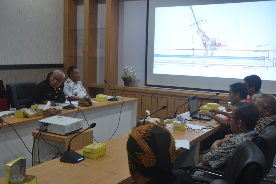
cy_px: 92
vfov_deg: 31.9
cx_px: 138
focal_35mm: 42
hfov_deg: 46.4
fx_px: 322
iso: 450
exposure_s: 1/15
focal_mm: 28
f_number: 4
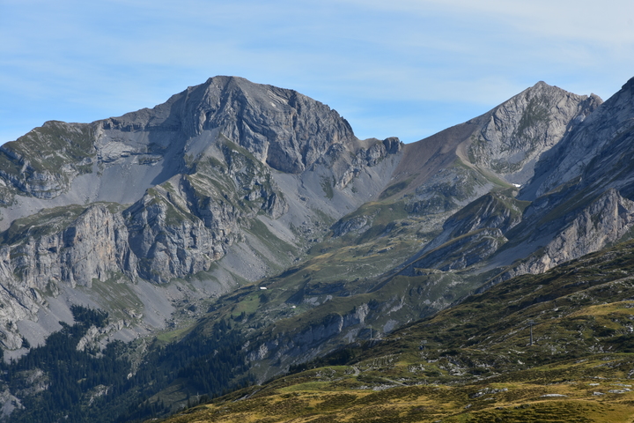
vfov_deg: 10.8
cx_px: 317
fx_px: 2245
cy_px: 212
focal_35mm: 128
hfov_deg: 16.1
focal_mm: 85
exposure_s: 1/125
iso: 100
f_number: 11
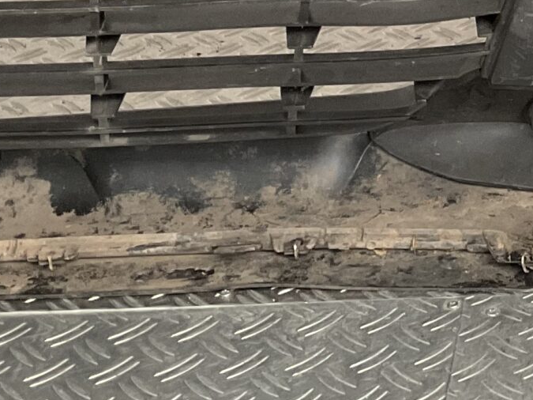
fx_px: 1693
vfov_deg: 13.4
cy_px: 99
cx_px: 696
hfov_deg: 16.8
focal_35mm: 110
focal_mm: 3
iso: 100
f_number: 1.8
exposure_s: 1/50
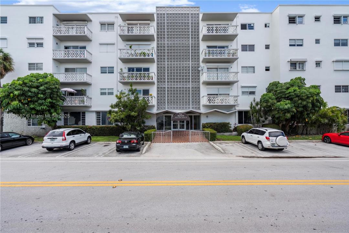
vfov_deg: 73.7
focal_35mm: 16
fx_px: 155
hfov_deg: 96.7
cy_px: 116
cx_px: 174
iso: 100
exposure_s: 1/200
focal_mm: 16
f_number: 8
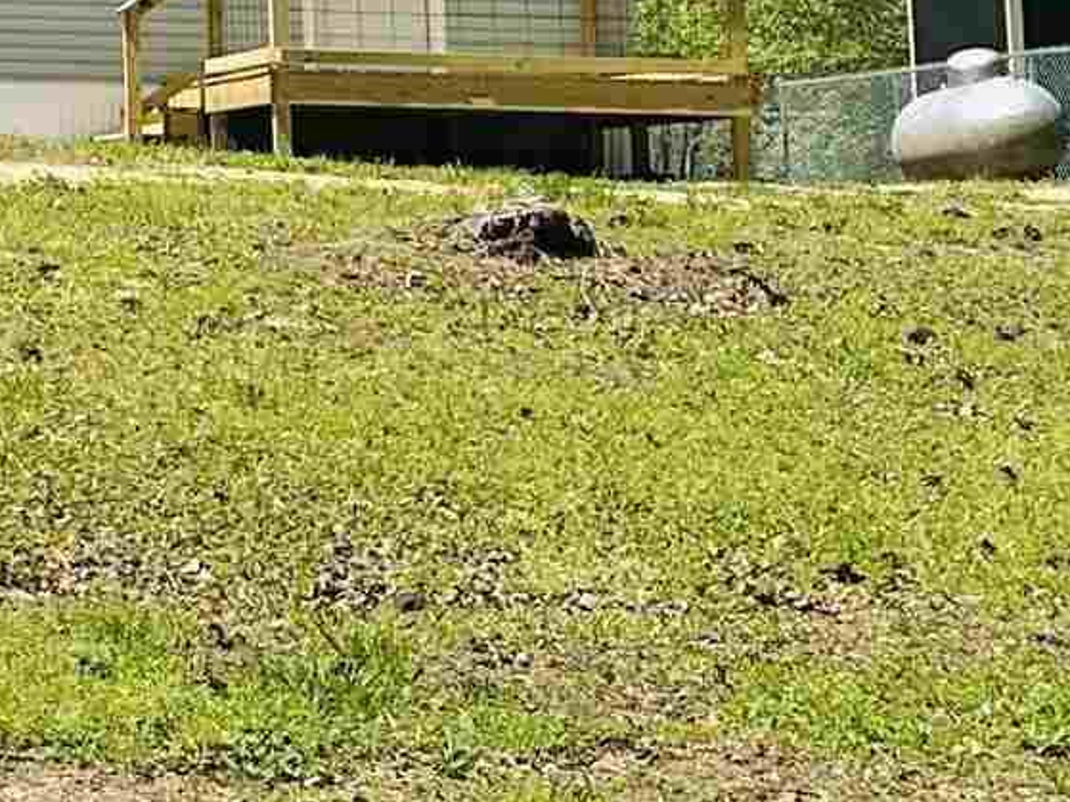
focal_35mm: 132
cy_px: -387
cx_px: -844
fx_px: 4079
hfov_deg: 13.4
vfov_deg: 10.8
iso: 80
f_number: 1.78
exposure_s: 1/3597
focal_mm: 6.86
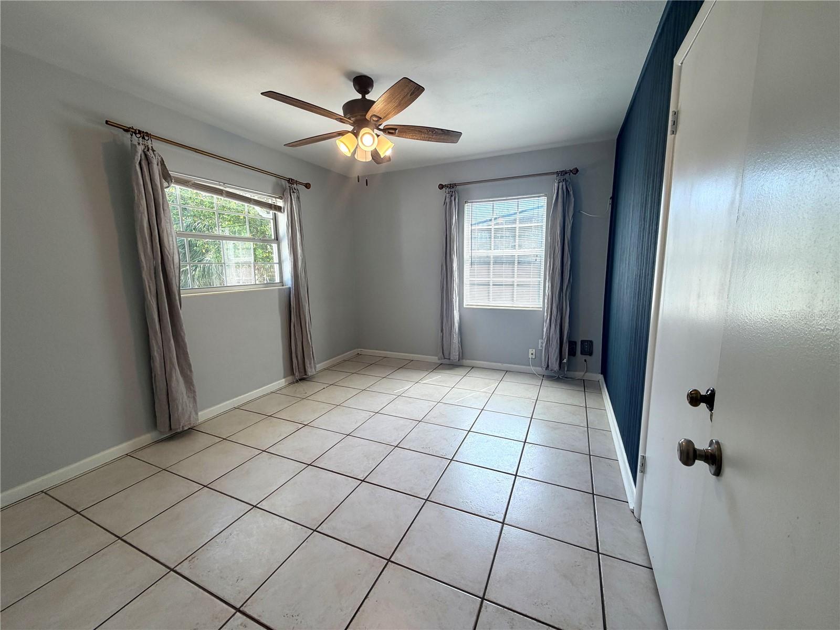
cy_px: 315
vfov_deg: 85.7
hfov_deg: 102.1
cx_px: 420
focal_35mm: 14
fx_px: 340
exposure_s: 1/120
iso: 64
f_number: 2.2
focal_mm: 2.22
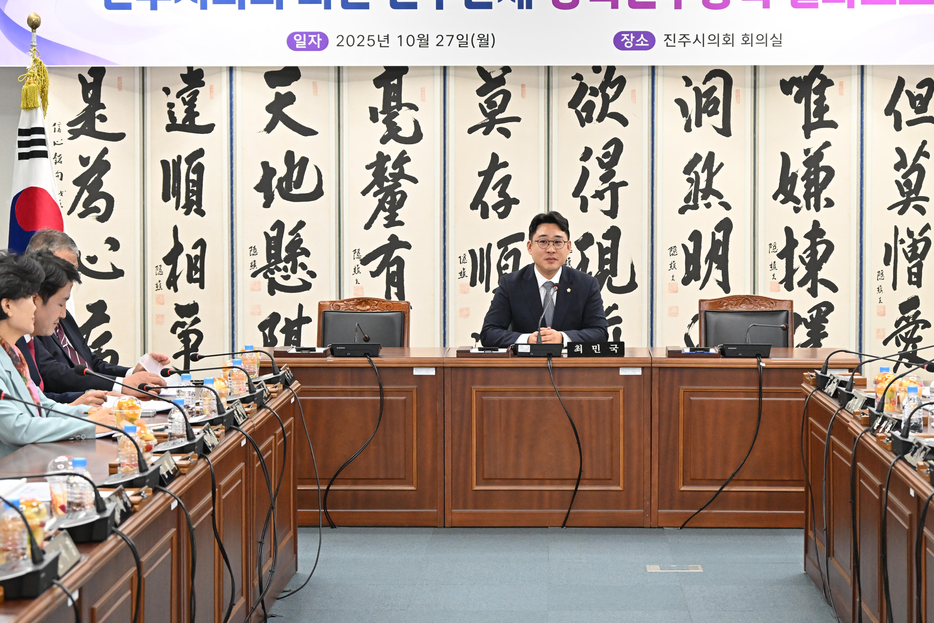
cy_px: 267
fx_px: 2205
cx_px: 530
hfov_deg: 23.9
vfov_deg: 16.1
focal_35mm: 85
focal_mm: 72
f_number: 6.3
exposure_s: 1/250
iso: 4000
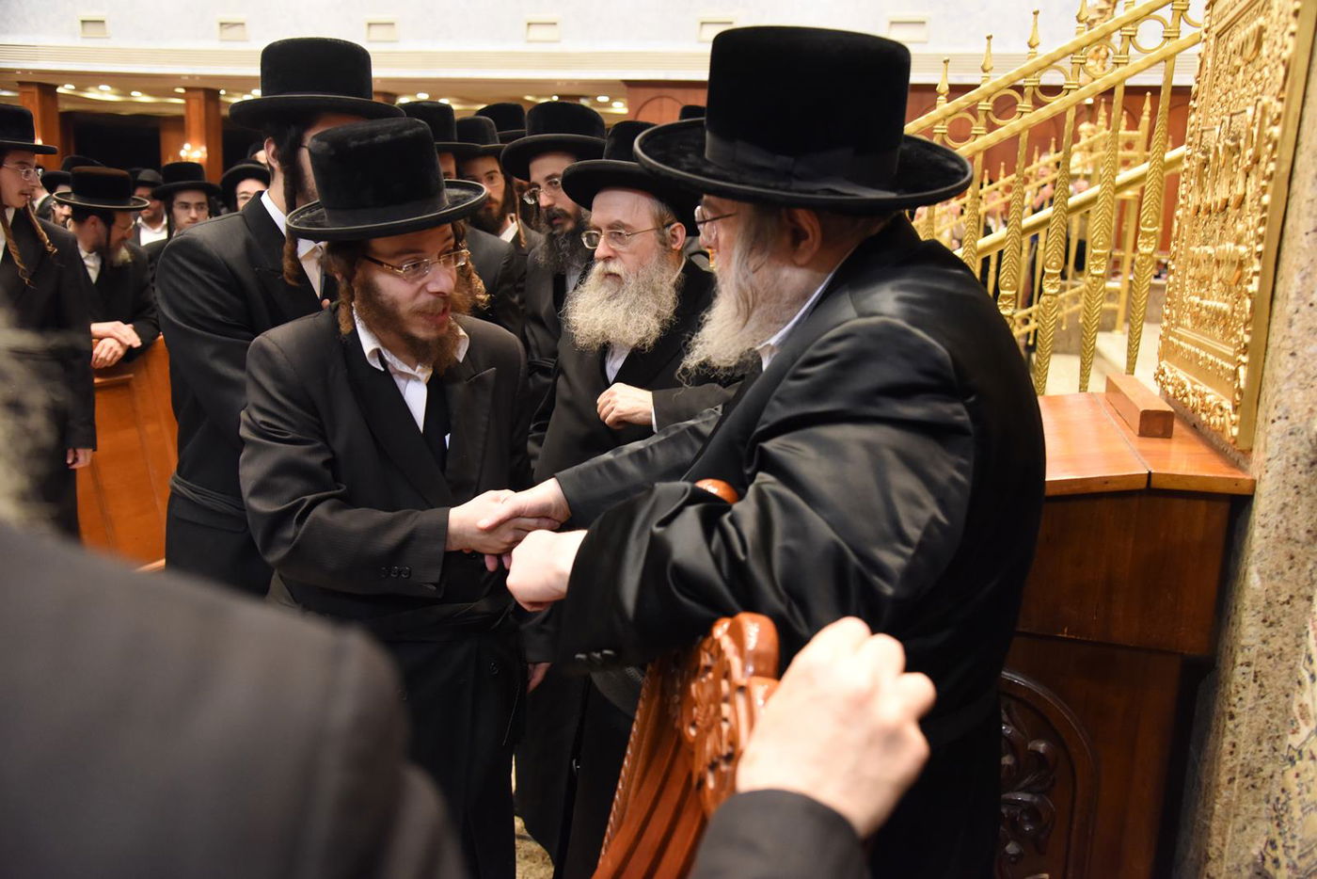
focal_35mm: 31
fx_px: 1134
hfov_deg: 60.3
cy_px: 440
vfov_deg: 42.3
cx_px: 658
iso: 4000
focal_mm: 31
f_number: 4
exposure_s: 1/125
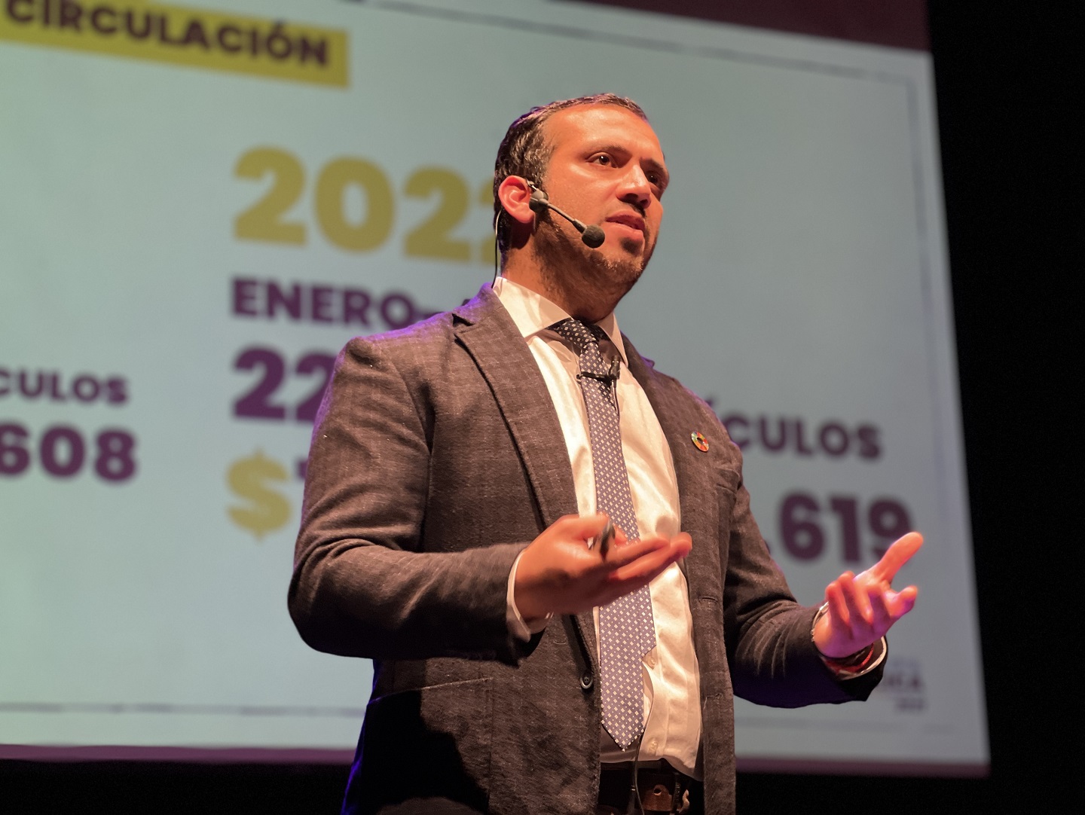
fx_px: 2415
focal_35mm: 77
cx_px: 542
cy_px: 408
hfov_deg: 25.3
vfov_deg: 19.2
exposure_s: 1/33
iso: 200
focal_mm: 9
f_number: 2.8
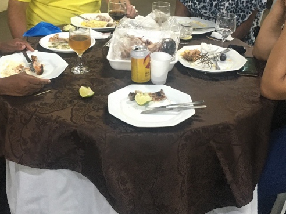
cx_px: 124
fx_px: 487
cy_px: 85
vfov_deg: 24.8
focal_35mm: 59
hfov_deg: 32.7
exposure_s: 1/15
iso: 200
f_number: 2.2
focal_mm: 4.15
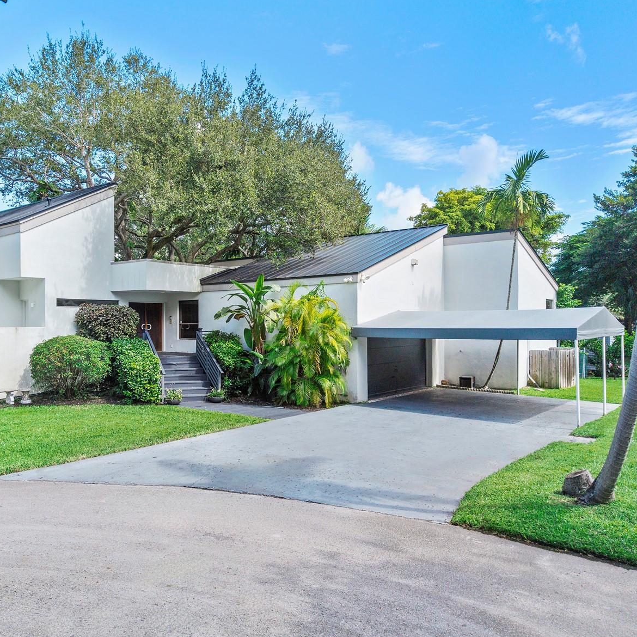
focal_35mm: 29
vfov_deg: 55.6
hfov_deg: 55.0
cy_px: 316
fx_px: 604
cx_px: 240
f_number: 1.8
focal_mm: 8.67
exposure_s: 1/2000
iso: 170
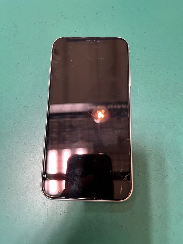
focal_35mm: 26
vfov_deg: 67.3
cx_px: 92
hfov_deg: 53.1
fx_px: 183
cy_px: 122
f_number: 1.6
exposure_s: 1/50
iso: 160
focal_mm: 5.1
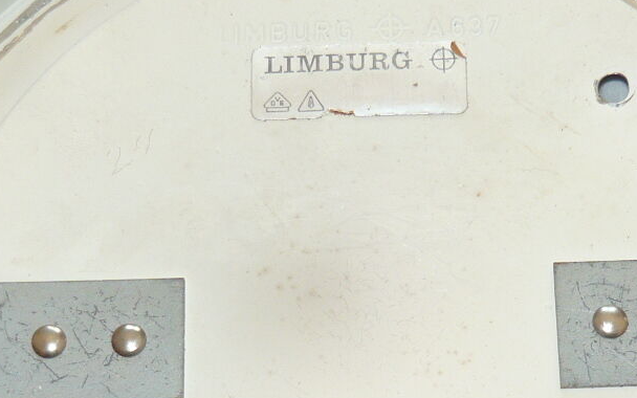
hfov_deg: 22.5
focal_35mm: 92
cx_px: 355
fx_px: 1597
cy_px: 380
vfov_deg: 14.0
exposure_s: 1/125
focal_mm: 5.5
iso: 100
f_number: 2.8
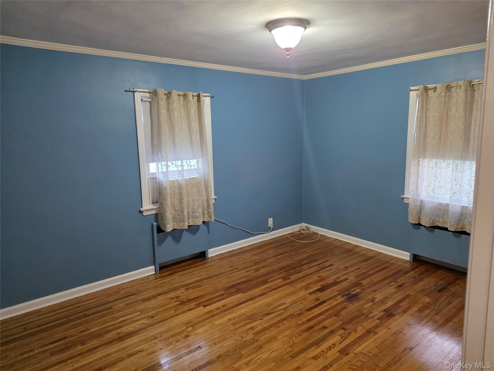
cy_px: 186
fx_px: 328
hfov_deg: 73.9
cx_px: 247
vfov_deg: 58.9
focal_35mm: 23
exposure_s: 1/120
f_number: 1.7
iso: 800
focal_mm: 6.25
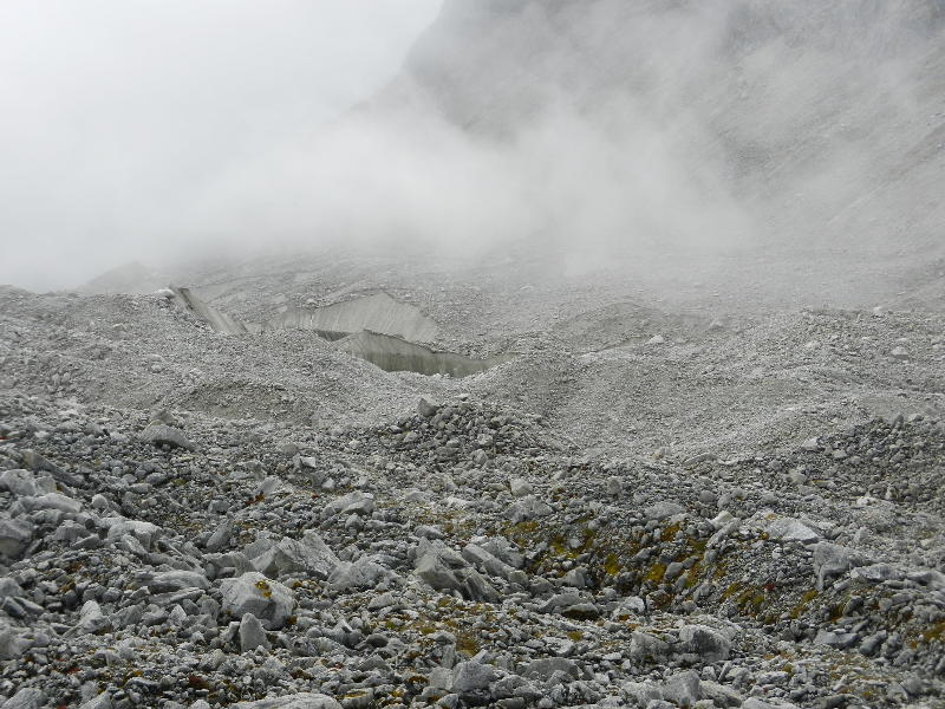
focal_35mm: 68
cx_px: 472
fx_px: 1856
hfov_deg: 28.6
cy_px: 354
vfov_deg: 21.6
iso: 160
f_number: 4.6
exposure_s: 1/800
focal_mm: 12.3
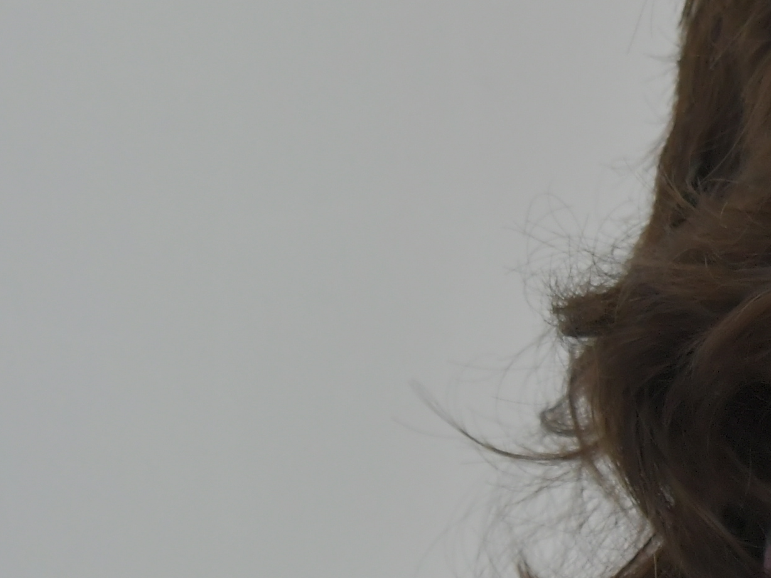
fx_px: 3497
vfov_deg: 9.4
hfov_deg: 12.1
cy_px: 450
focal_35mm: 157
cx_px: 1077
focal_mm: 32
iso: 1600
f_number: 5.6
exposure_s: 1/125
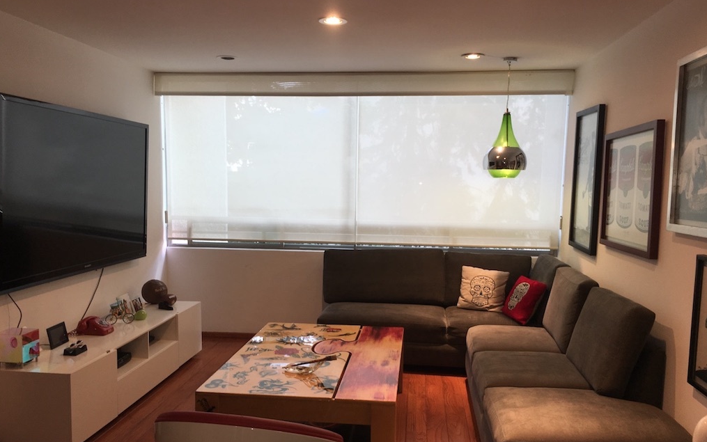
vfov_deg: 40.5
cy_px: 258
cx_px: 352
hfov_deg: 61.2
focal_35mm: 31
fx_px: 597
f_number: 2.2
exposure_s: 1/34
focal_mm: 4.15
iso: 25
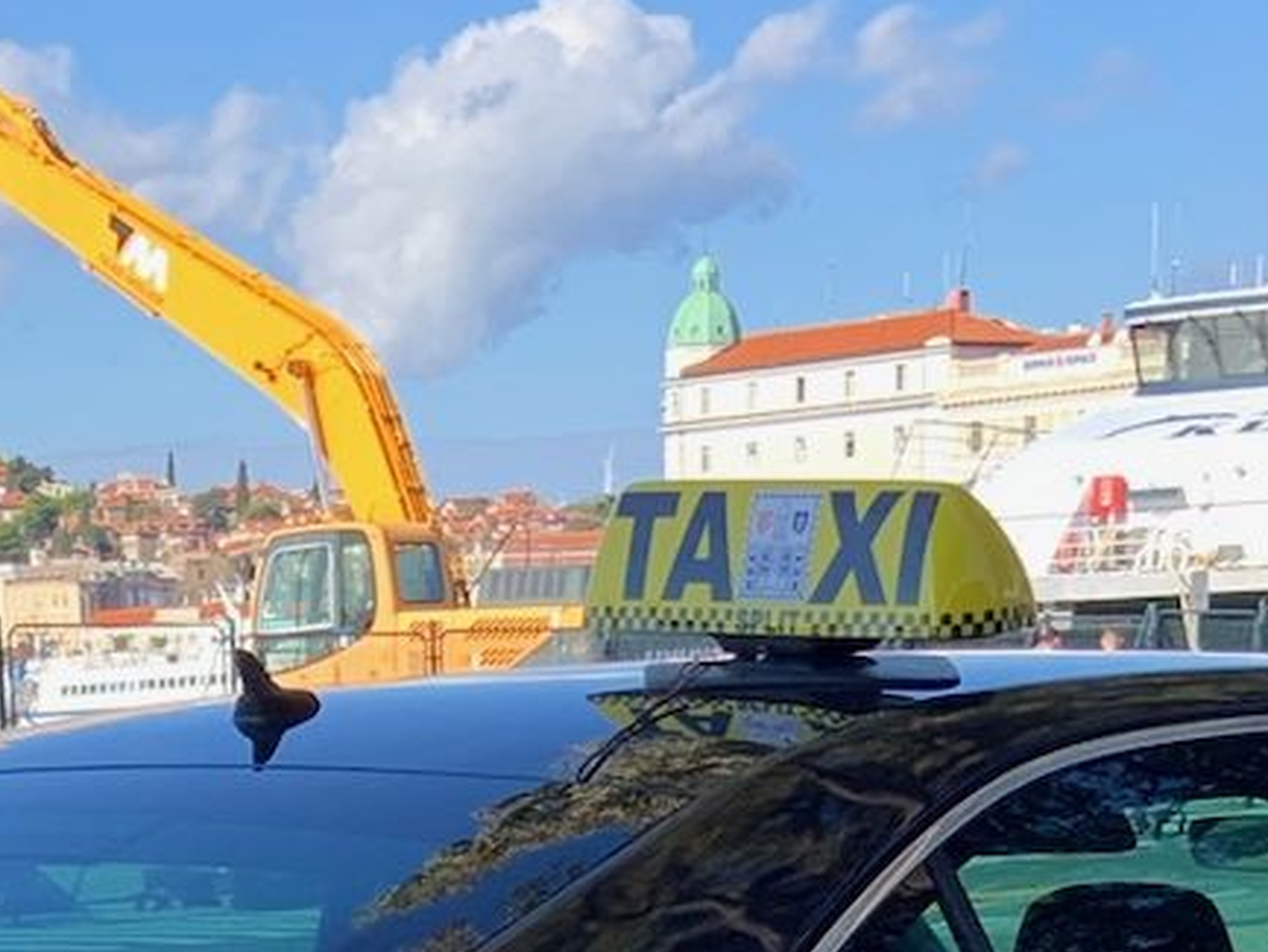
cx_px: 586
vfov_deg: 13.9
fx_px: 3517
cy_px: 1656
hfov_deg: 20.4
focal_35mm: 96
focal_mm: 4.25
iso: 25
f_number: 1.8
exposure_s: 1/546
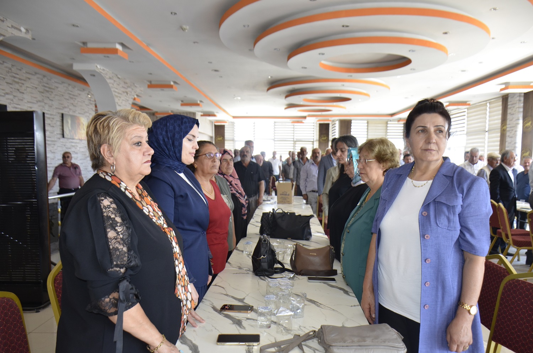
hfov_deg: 67.5
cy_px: 176
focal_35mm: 27
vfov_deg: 47.7
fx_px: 399
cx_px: 266
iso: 560
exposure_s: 1/60
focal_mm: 18
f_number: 3.5
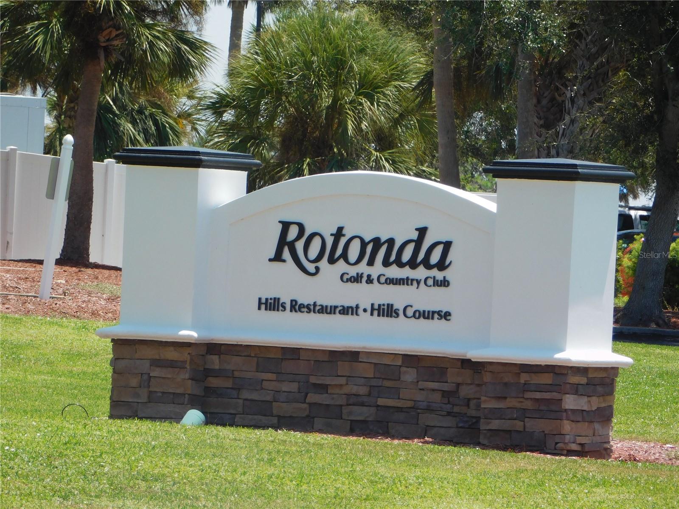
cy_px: 254
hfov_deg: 5.9
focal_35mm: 336
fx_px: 6591
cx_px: 340
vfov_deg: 4.4
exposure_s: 1/400
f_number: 5.8
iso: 125
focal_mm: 59.7
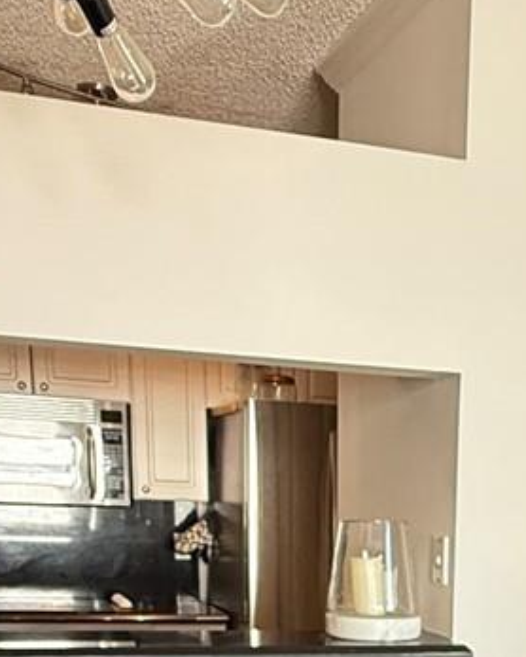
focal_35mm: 63
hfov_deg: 23.5
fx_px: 1225
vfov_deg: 25.8
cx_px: 492
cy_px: 850
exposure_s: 1/99
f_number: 2.2
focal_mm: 2.22
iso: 320
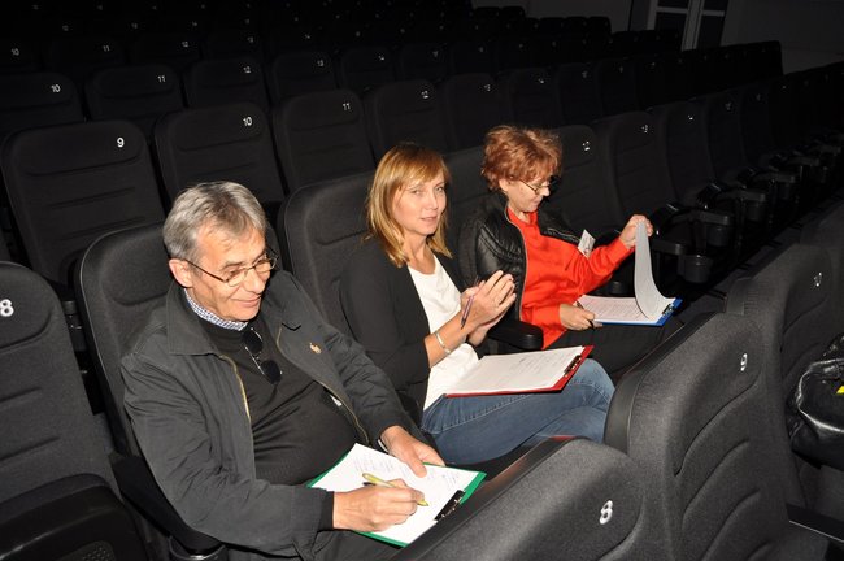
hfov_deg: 57.3
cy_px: 280
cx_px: 422
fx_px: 773
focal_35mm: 33
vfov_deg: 39.9
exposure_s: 1/60
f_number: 4
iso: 200
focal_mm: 22
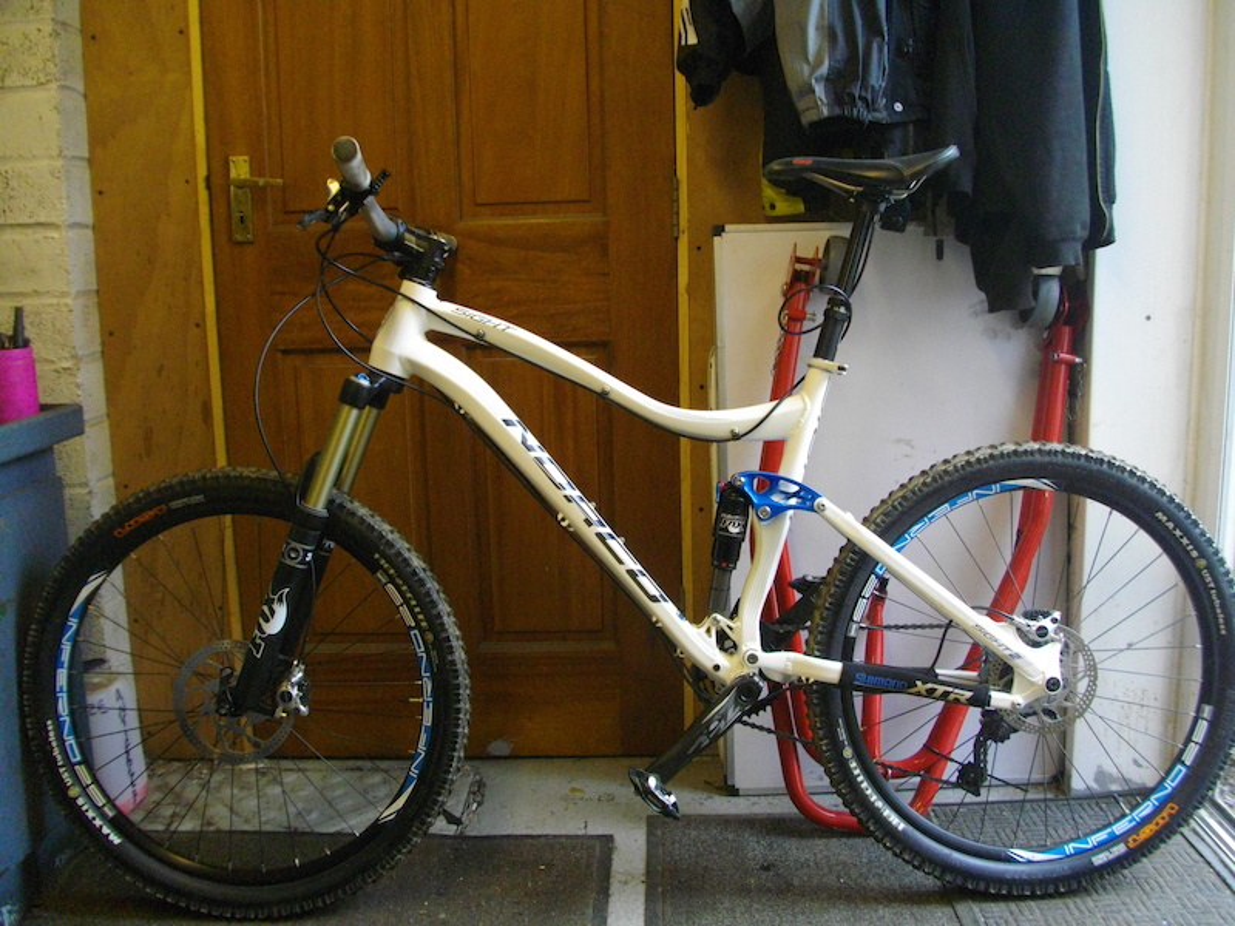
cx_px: 618
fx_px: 1142
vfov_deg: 44.2
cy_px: 463
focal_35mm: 32
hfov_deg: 56.8
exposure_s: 1/50
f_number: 2.9
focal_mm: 5.7
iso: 354
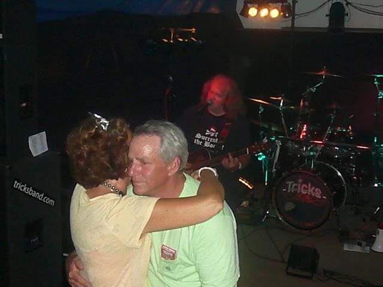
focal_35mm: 47
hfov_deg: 40.4
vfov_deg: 30.9
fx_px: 520
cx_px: 192
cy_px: 144
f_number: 3.3
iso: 800
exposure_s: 1/30
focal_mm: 7
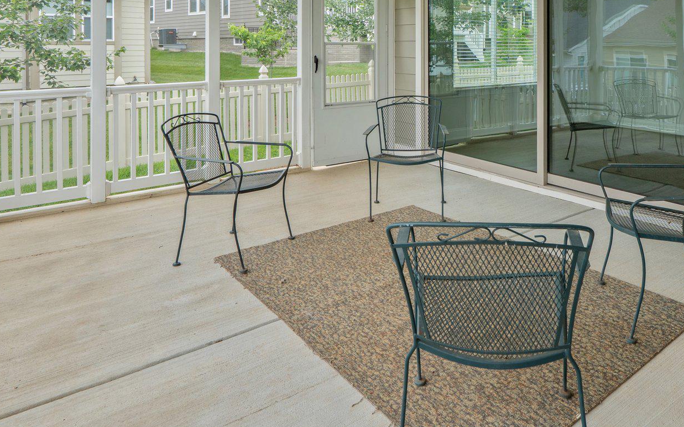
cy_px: 59
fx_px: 503
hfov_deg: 67.6
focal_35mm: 27
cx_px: 417
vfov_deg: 42.9
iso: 250
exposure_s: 1/50
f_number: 11
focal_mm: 16
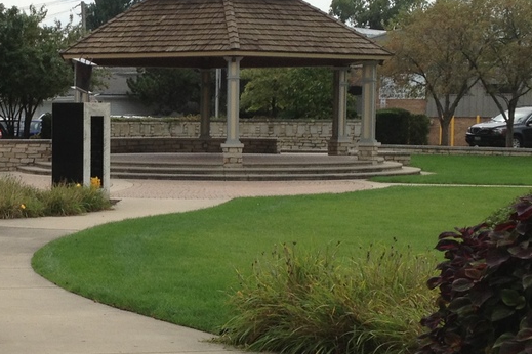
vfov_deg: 13.5
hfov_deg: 20.0
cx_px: 93
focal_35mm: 101
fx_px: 1492
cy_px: 220
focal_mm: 4.28
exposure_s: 1/1042
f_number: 2.4
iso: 50
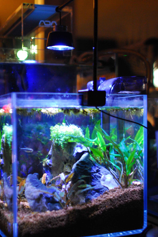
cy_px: 125
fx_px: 368
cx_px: 72
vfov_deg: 35.6
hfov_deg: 24.2
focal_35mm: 56
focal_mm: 28
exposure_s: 1/30
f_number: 2.2
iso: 800
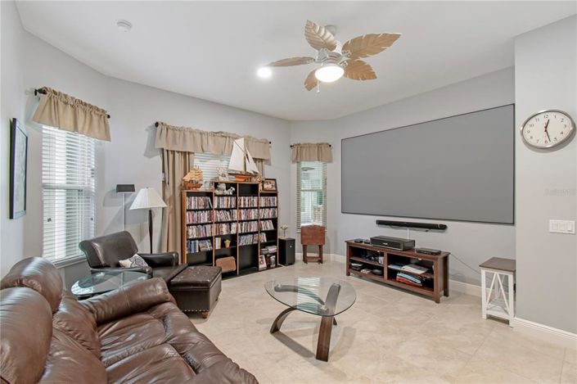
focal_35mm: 15
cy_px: 192
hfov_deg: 100.4
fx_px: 240
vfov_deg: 77.2
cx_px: 288
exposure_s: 1/2.5
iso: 100
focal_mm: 10
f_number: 7.1
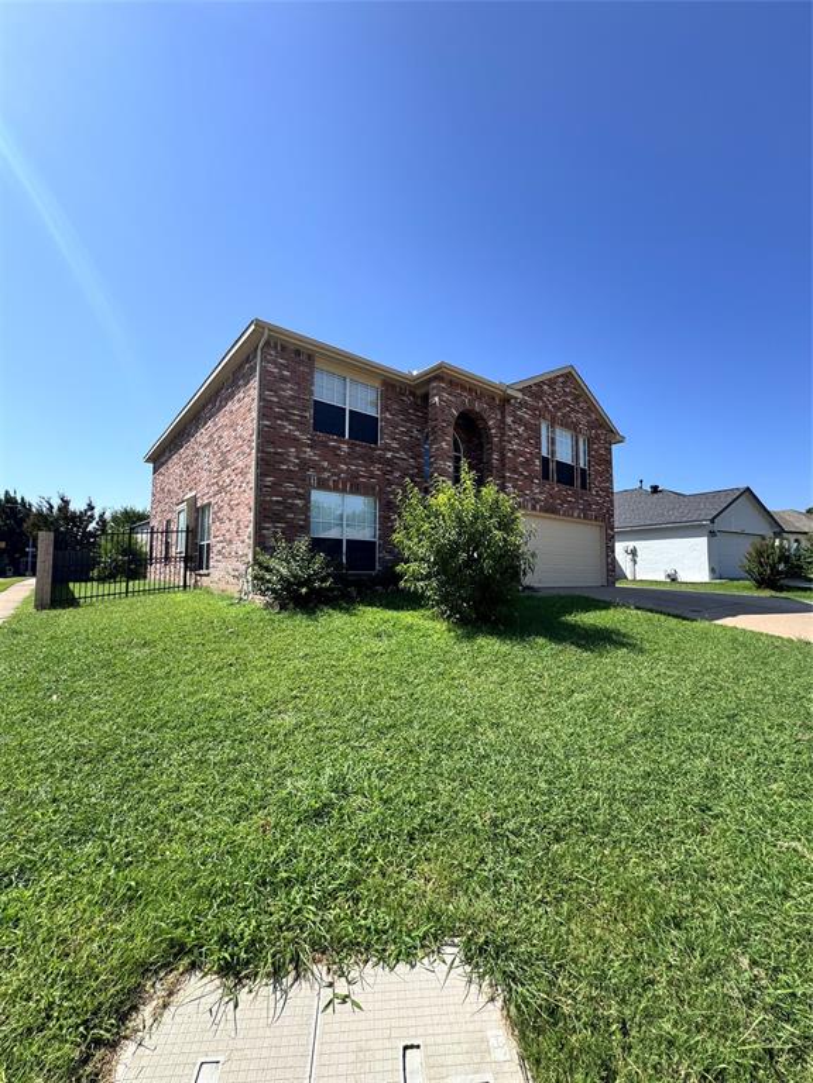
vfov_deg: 102.1
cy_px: 542
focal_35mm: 14
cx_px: 406
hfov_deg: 85.7
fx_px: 438
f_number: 2.2
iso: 50
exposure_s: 1/1063
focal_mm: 2.22
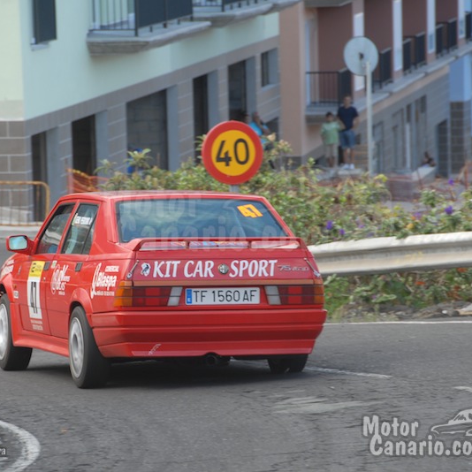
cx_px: 192
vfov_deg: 6.1
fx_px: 4427
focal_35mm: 287
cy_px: 236
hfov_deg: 6.1
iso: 200
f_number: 6.3
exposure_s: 1/125
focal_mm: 150
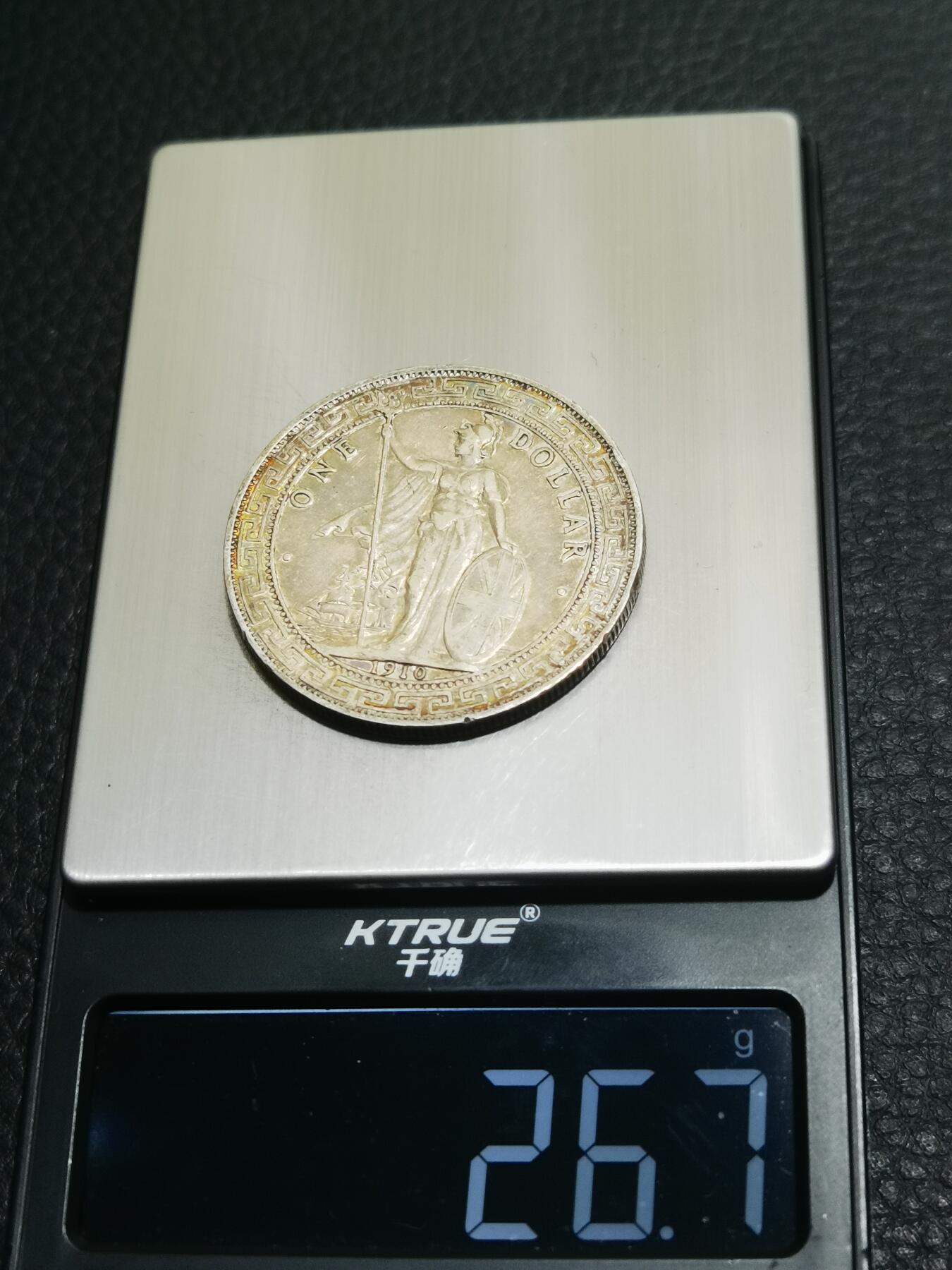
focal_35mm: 56
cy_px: 635
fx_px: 2053
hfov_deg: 26.1
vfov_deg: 34.3
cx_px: 476
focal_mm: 6.67
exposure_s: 1/100
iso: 100
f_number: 1.9
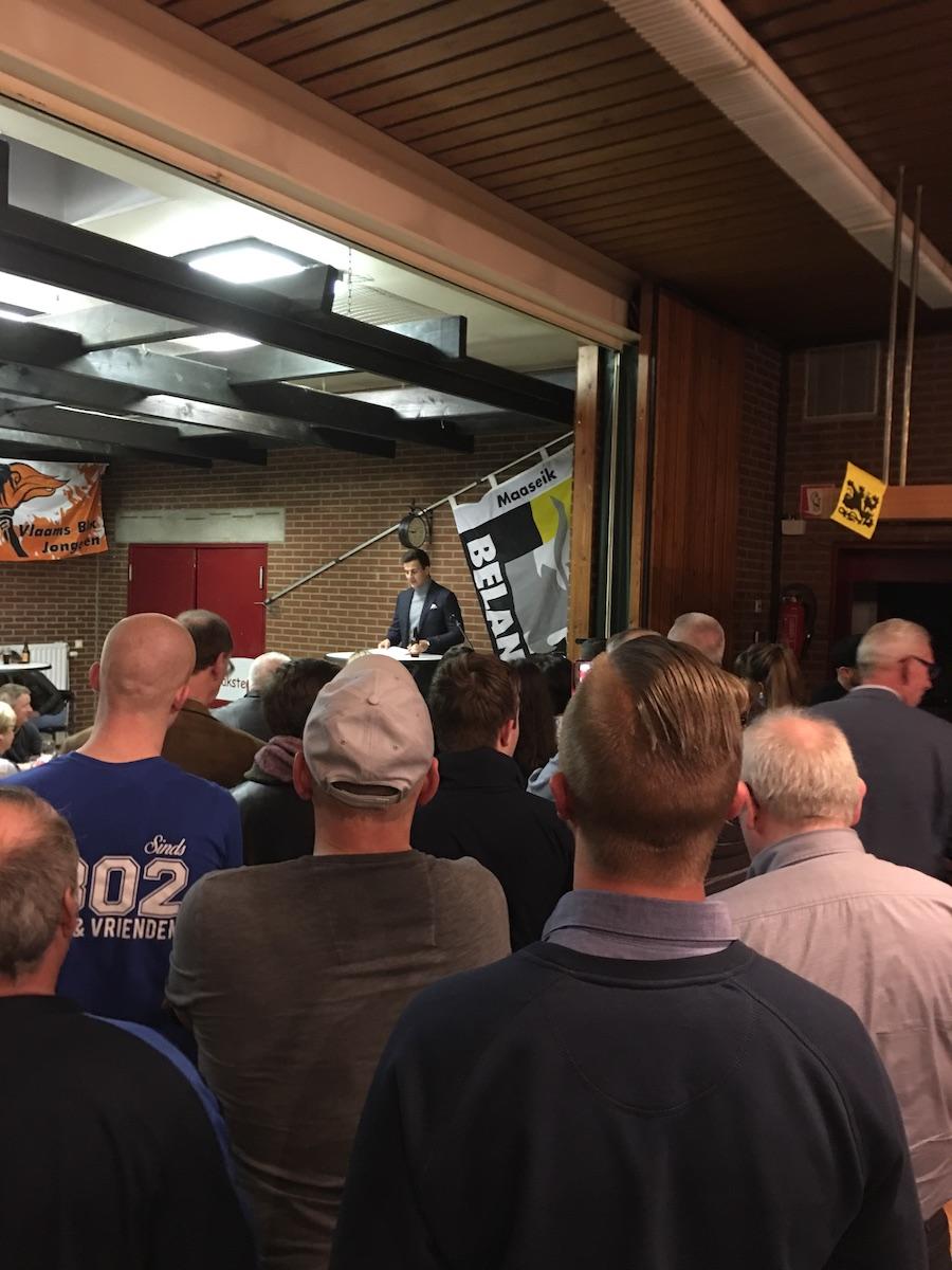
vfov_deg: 61.7
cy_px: 635
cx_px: 476
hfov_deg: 48.2
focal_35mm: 29
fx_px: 1063
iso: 100
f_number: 2.2
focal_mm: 4.15
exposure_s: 1/4
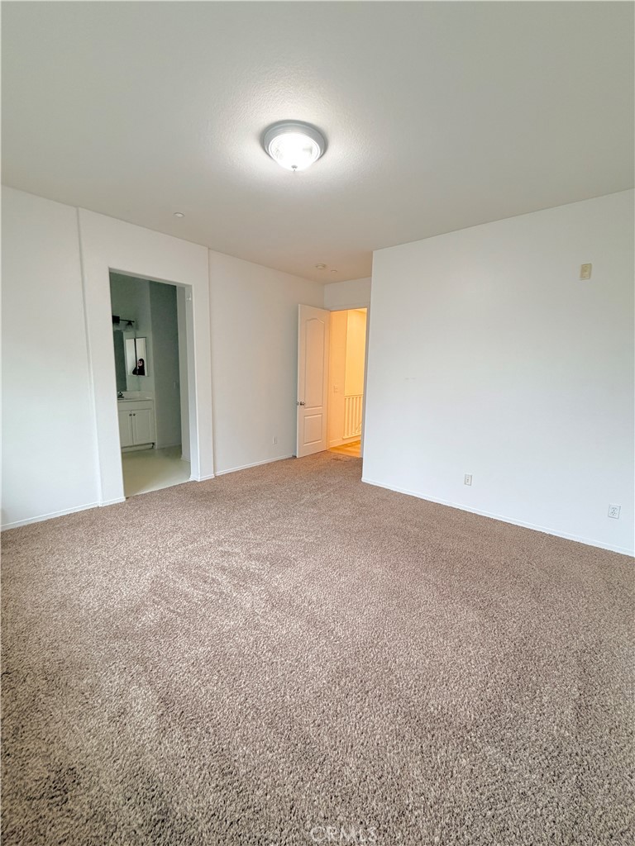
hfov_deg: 85.7
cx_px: 318
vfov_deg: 102.1
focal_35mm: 14
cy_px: 423
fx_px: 342
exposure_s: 1/60
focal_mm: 2.22
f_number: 2.2
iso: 250
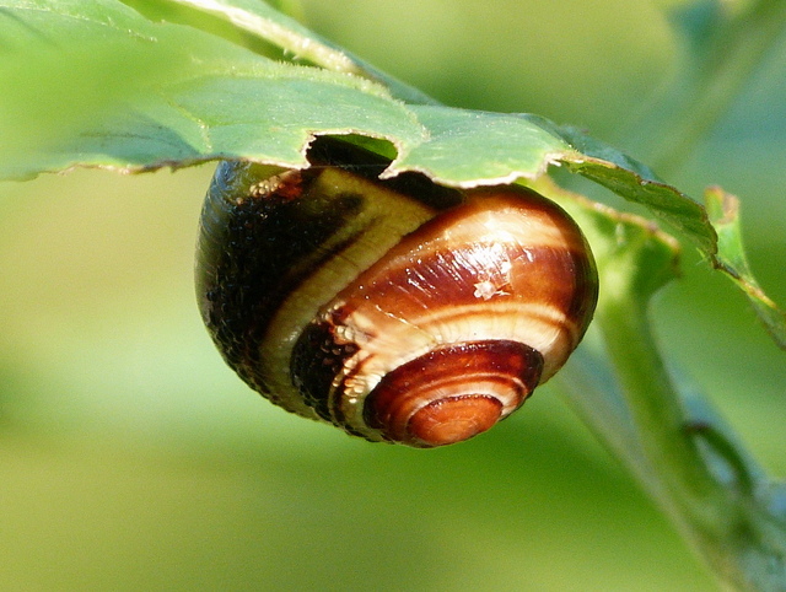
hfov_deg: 2.5
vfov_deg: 1.9
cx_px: 393
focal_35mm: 799
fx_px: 18170
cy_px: 296
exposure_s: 1/125
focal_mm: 108
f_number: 5.2
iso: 160
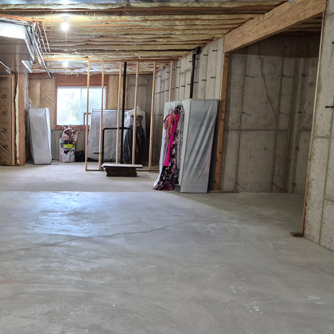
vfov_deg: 37.4
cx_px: 34
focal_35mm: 45
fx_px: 491
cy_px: 201
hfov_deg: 35.4
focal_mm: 5.4
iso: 1000
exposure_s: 1/120
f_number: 1.8
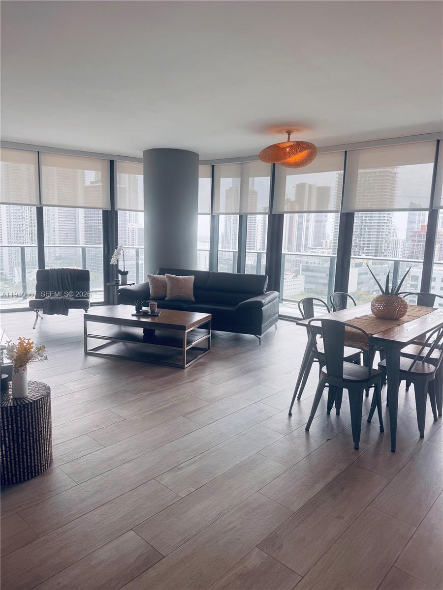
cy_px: 295
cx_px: 222
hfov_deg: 56.8
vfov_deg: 71.6
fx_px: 410
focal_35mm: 24
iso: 80
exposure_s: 1/419
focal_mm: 6.76
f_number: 1.78
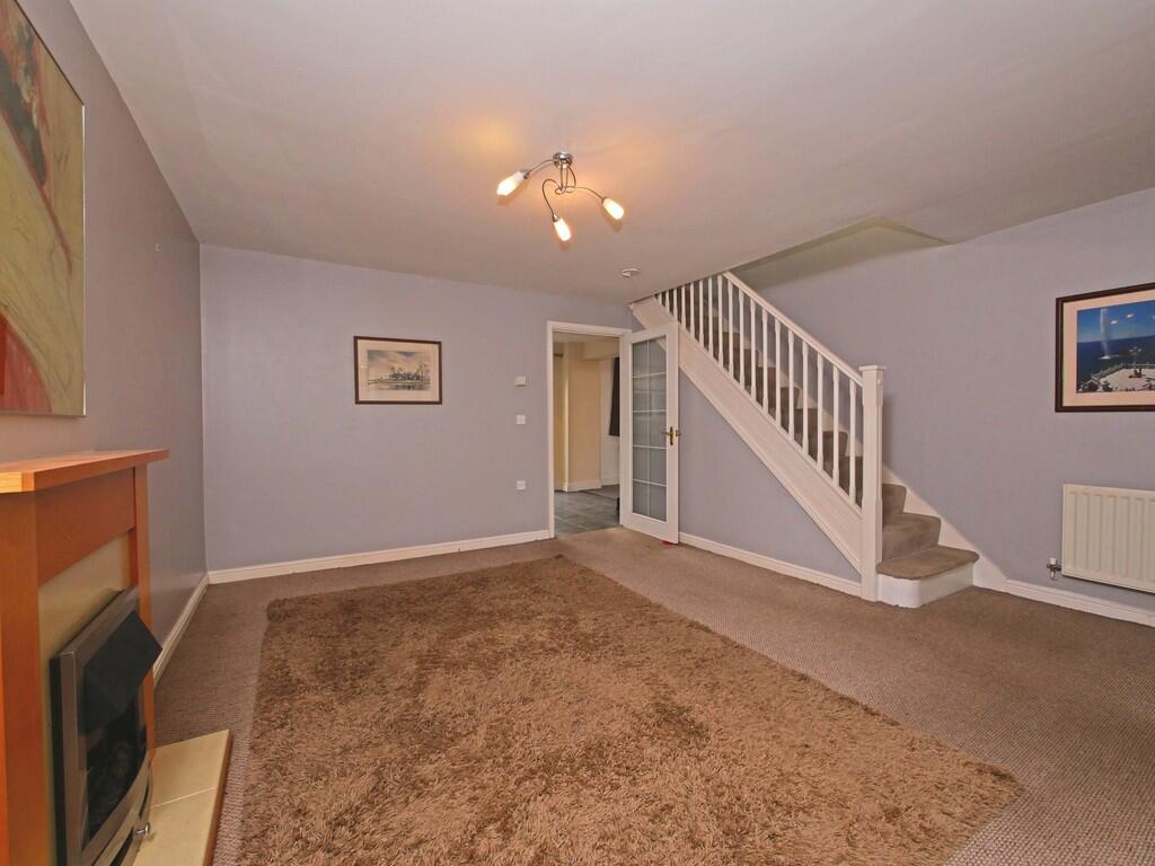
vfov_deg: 85.7
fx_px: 467
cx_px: 578
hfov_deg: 102.1
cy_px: 433
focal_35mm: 14
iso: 400
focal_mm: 7
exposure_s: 1/60
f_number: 5.6
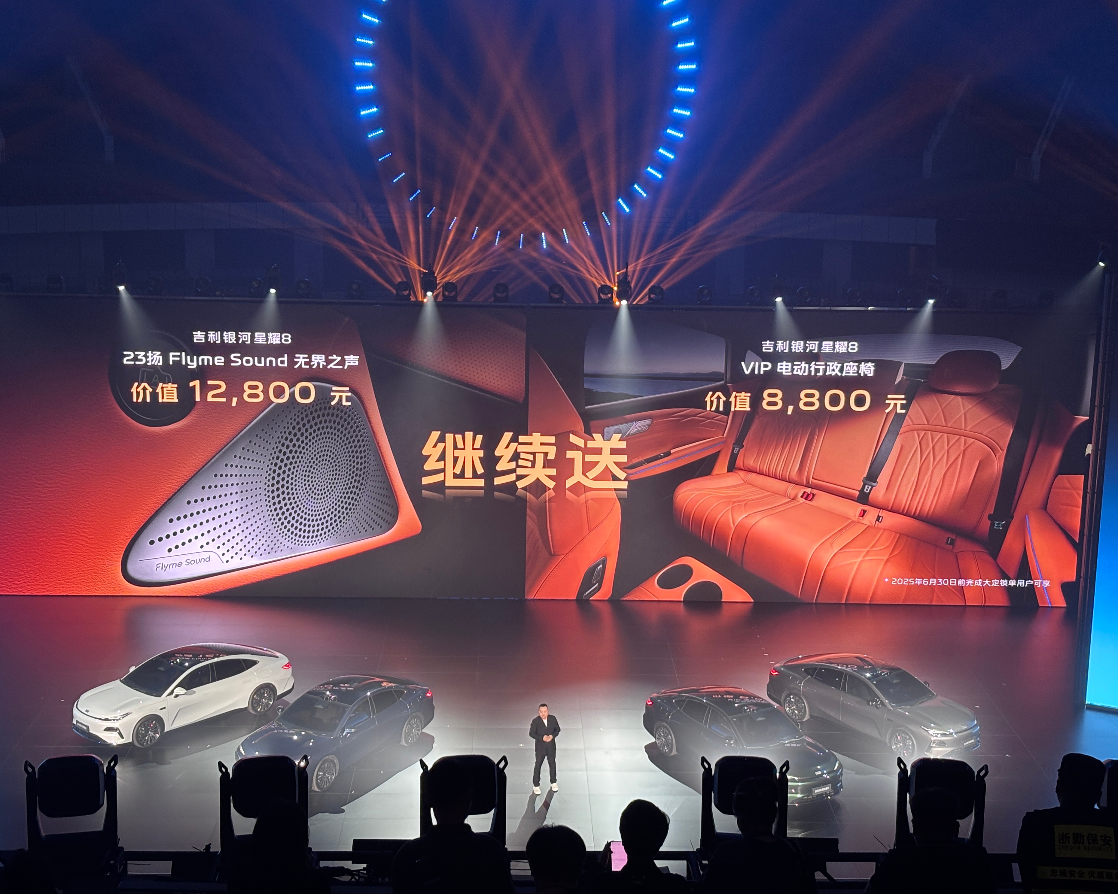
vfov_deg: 27.6
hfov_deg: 34.1
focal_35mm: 55
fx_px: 1820
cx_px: 542
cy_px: 443
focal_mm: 5.96
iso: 100
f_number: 1.6
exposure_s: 1/60
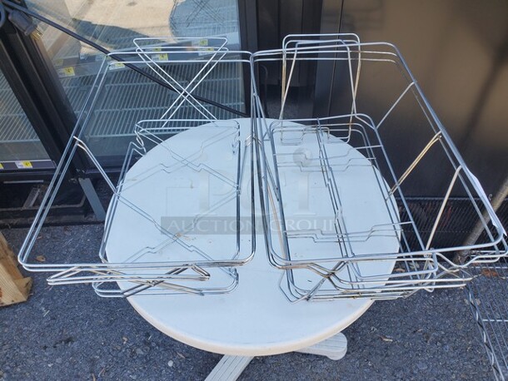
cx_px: 254
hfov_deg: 67.3
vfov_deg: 53.1
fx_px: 382
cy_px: 190
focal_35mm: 26
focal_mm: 4.3
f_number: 2.4
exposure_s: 1/218
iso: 50
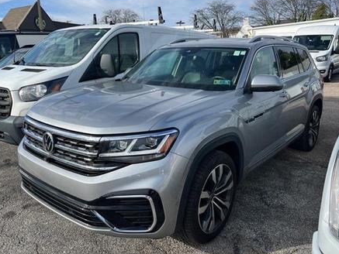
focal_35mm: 30
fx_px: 294
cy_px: 110
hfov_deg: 59.9
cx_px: 173
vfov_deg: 46.7
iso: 50
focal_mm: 5.7
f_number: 1.5
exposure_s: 1/2841
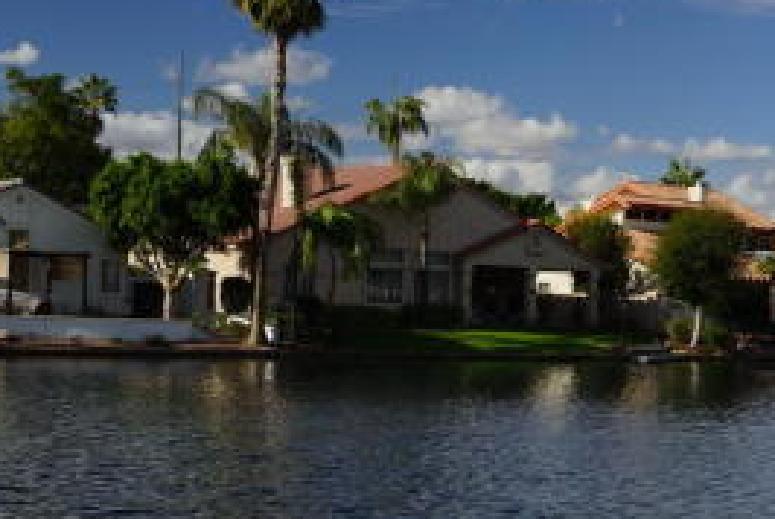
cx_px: 656
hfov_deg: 24.2
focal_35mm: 82
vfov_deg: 16.6
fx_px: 1767
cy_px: 398
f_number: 13
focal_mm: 19
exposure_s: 1/80
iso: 100
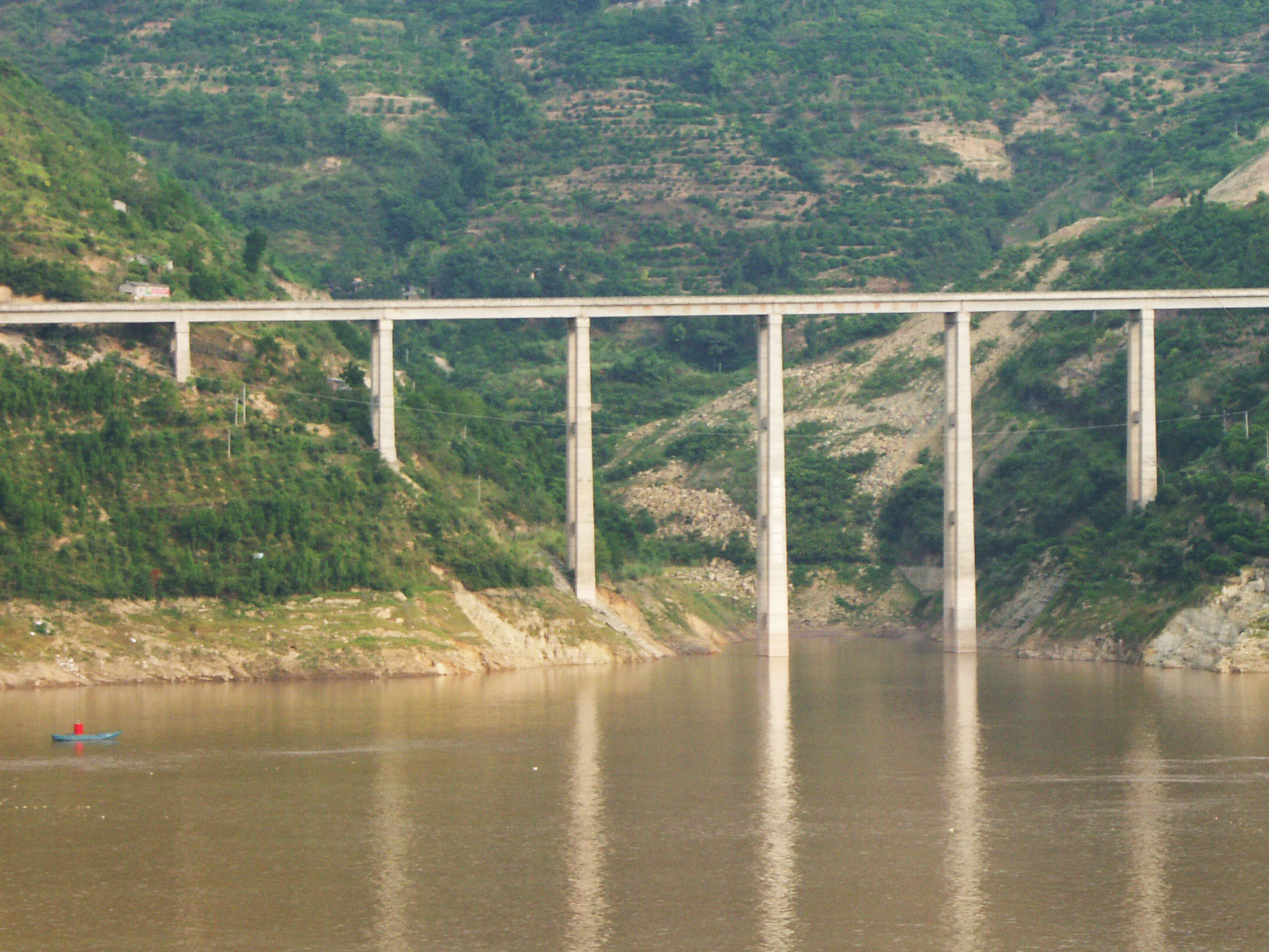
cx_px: 905
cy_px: 539
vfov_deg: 9.2
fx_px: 5902
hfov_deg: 12.2
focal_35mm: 161
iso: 64
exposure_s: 1/100
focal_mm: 26.98
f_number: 7.1
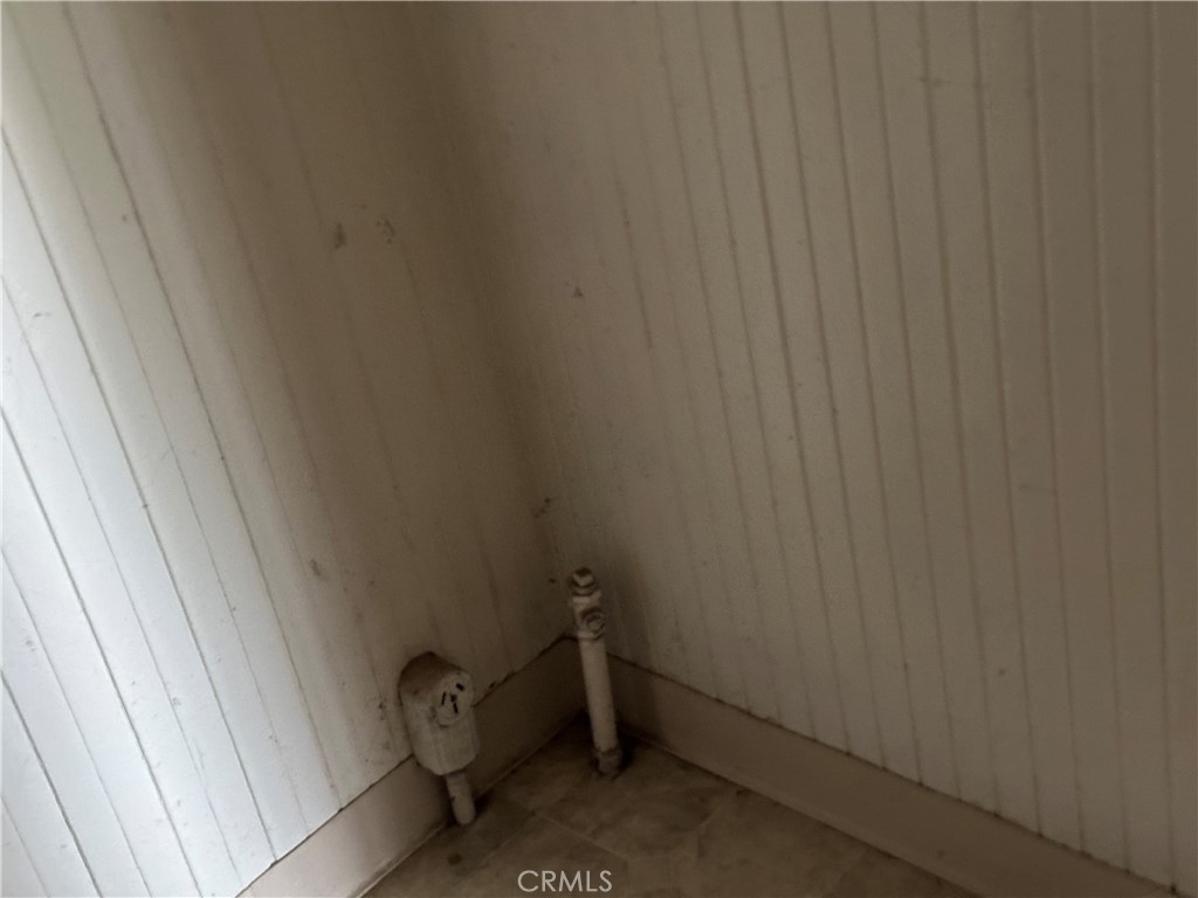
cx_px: 599
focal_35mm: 48
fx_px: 1661
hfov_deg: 39.7
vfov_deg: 30.3
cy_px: 449
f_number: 1.78
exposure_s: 1/26
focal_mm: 6.86
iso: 800
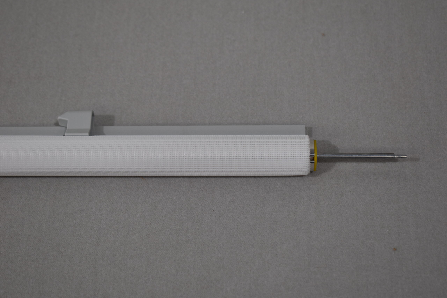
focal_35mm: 72
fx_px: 894
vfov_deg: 18.9
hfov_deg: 28.1
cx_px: 224
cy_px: 149
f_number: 5.6
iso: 250
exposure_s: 1/125
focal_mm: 48
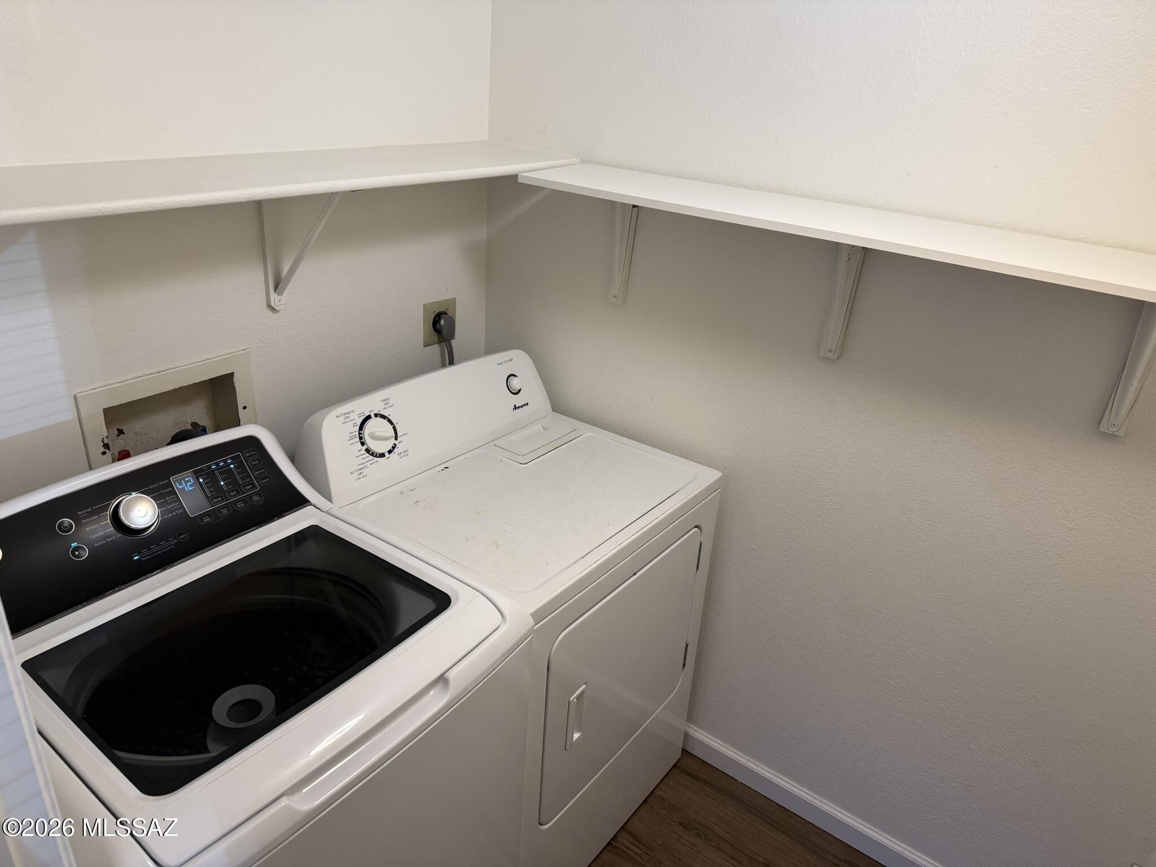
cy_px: 434
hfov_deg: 71.6
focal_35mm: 24
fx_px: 801
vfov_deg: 56.8
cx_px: 578
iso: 160
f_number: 1.78
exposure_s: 1/120
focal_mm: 6.76
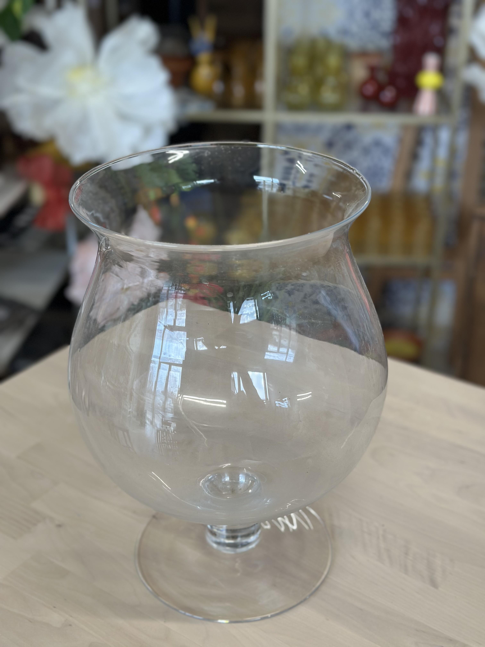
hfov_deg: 30.3
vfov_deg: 39.7
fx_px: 897
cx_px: 242
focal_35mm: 48
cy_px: 324
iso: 100
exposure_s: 1/100
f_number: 1.78
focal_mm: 6.86
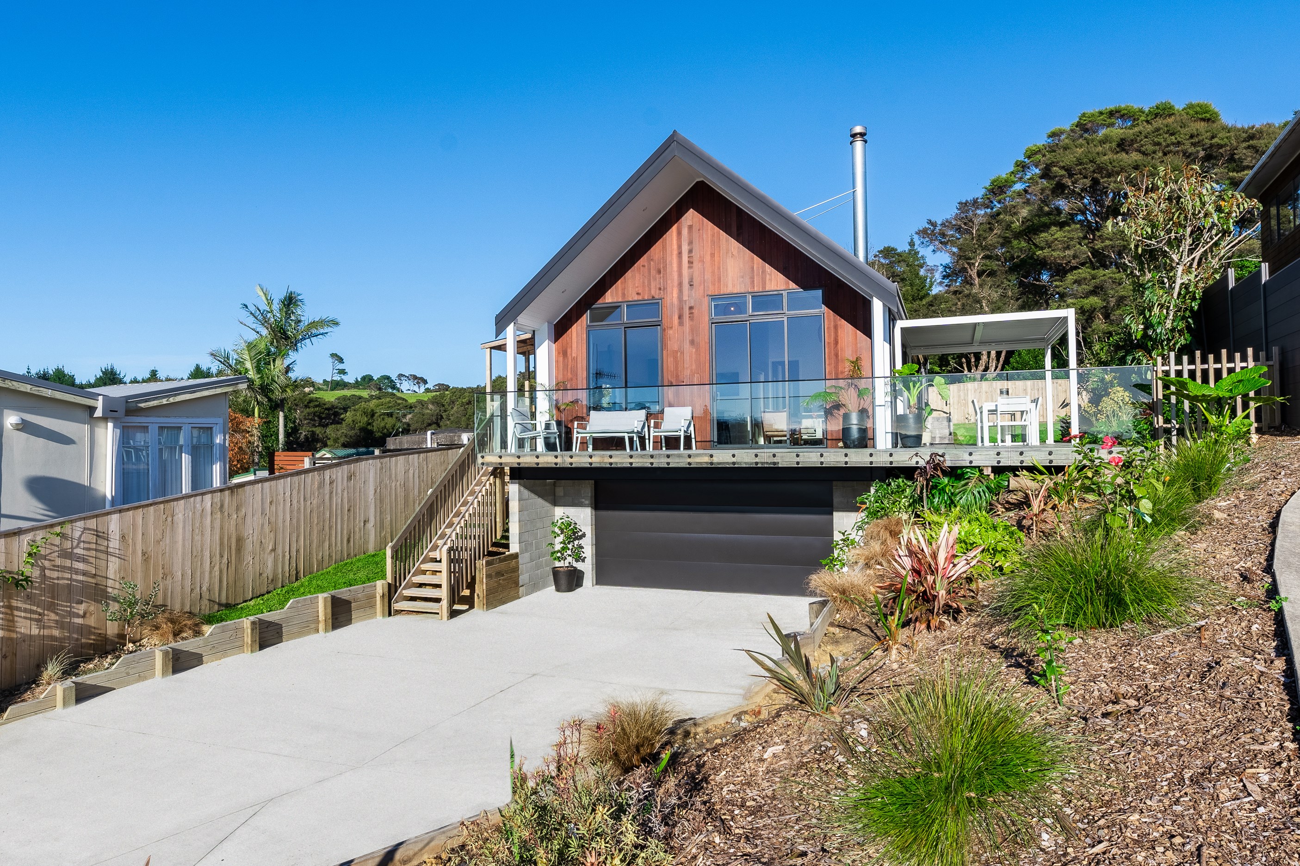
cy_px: 433
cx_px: 650
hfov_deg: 81.2
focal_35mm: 21
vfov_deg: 59.5
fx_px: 758
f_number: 10
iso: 250
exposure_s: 1/5000
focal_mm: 14
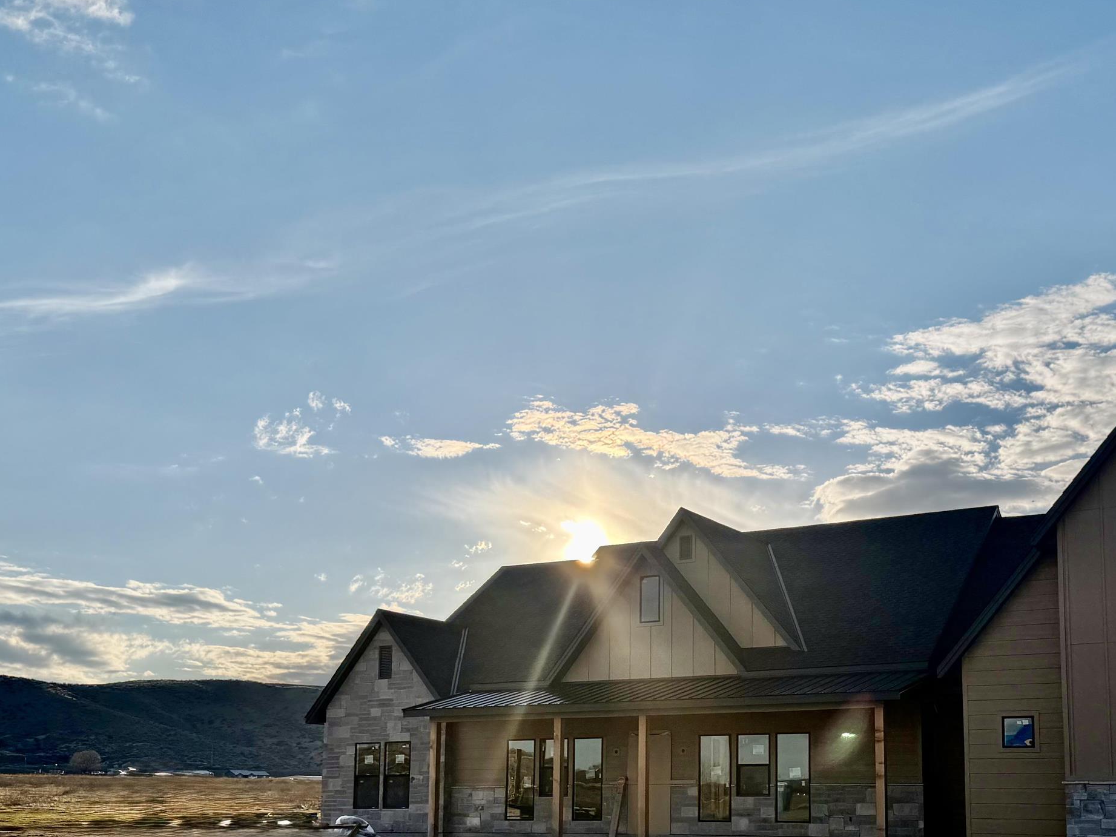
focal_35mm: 40
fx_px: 1289
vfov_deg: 35.1
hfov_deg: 46.3
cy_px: 636
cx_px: 706
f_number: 1.78
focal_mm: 6.76
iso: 80
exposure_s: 1/8130
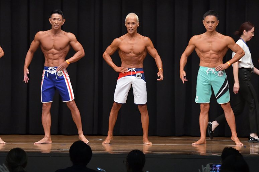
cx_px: 130
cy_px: 86
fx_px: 1453
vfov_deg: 6.8
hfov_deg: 10.2
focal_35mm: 202
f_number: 5.6
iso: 6400
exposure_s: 1/400
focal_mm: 135
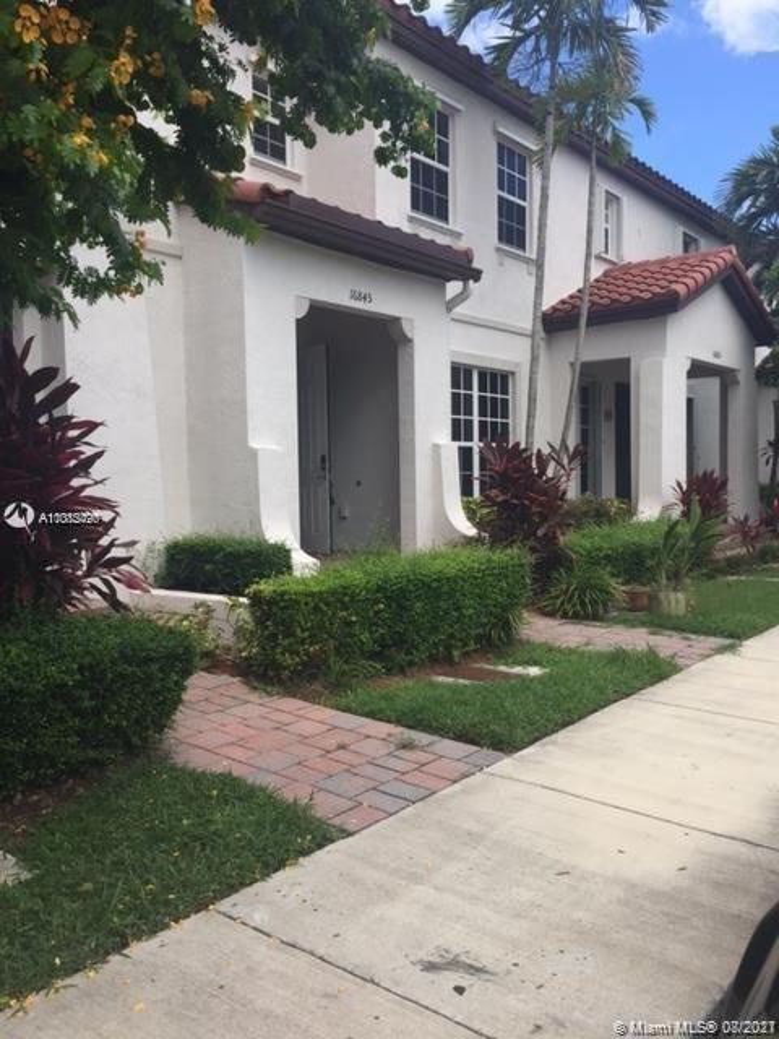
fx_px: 870
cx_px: 390
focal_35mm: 29
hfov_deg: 48.2
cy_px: 520
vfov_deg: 61.7
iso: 32
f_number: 2.2
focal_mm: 4.15
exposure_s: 1/860
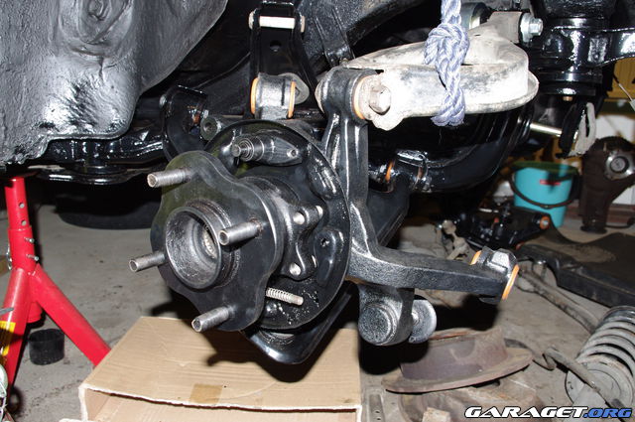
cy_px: 211
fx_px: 546
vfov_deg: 42.2
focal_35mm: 31
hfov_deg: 60.3
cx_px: 318
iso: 400
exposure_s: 1/20
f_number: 7.1
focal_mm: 21.25
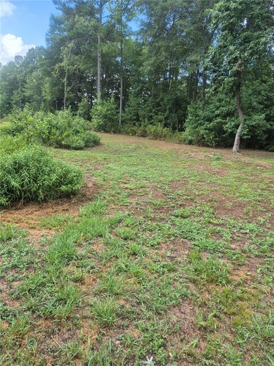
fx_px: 243
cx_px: 137
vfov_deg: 73.9
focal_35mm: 23
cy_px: 183
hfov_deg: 58.9
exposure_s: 1/460
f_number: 1.8
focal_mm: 5.4
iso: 25
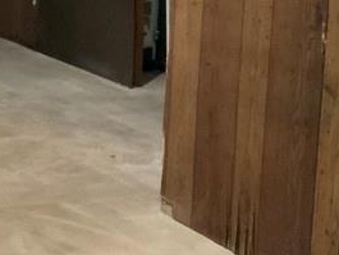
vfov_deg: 13.1
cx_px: -99
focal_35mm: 112
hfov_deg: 16.6
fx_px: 1097
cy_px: 31
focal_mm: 3
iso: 640
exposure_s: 1/24
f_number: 1.8
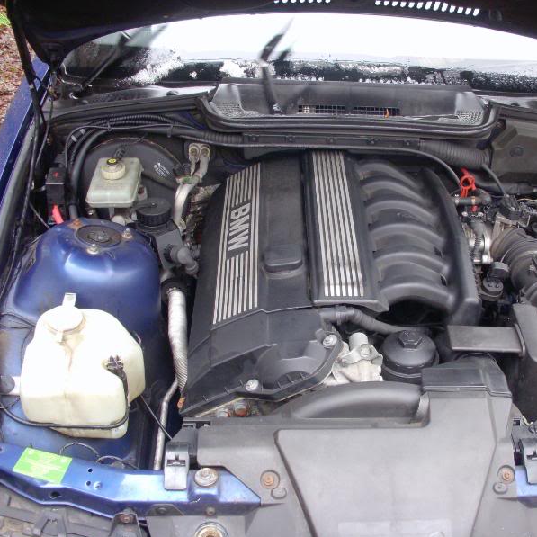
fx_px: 790
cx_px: 345
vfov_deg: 37.6
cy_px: 269
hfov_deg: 37.3
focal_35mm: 45
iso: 200
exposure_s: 1/30
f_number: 3.3
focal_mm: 6.3
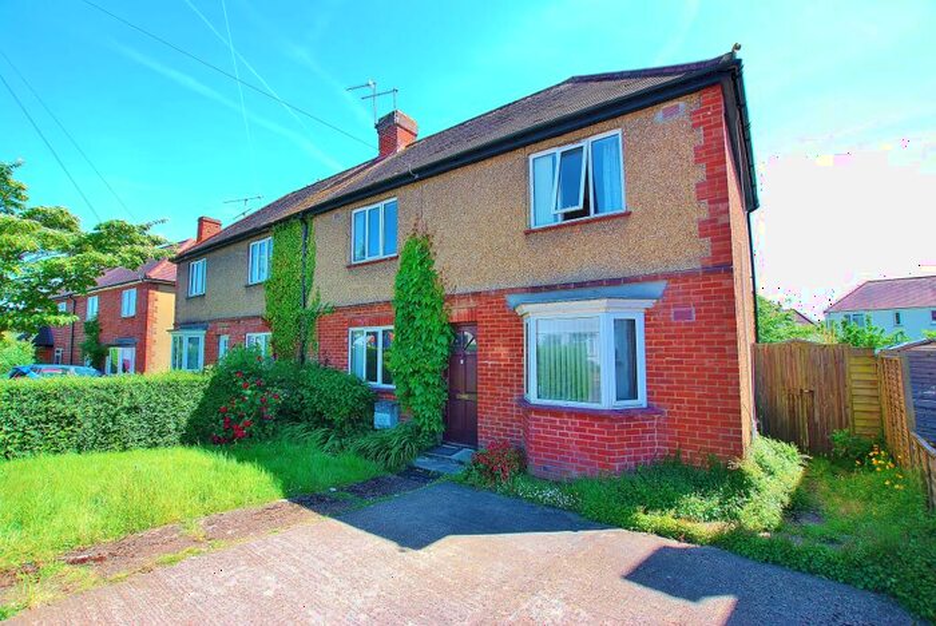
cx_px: 468
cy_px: 313
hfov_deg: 100.3
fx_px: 390
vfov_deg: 77.4
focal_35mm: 15
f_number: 5.6
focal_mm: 10
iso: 125
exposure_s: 1/125
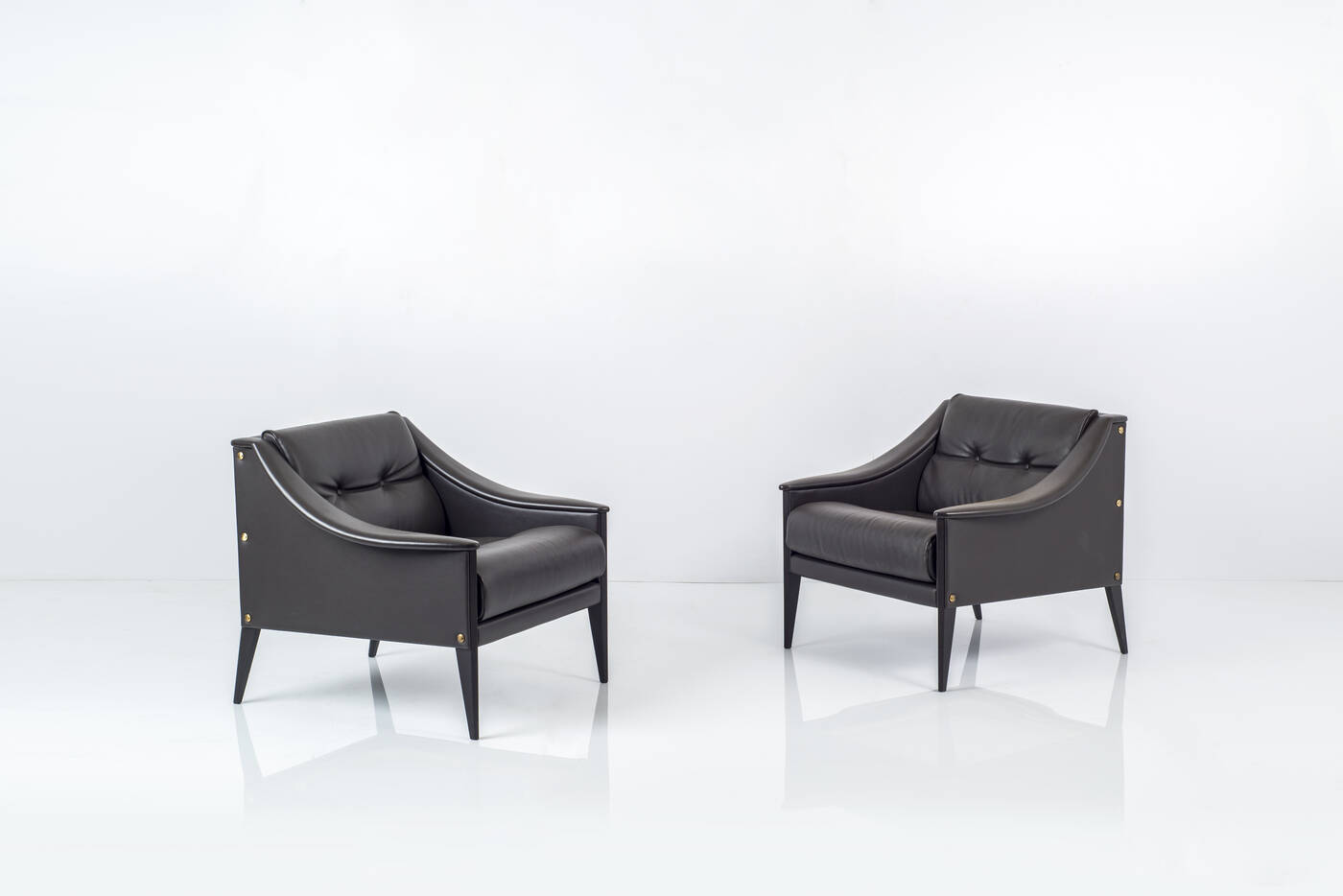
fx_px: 1866
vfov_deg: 27.0
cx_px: 672
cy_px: 448
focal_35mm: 50
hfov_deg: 39.6
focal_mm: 50
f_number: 10
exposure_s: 1/200
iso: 100
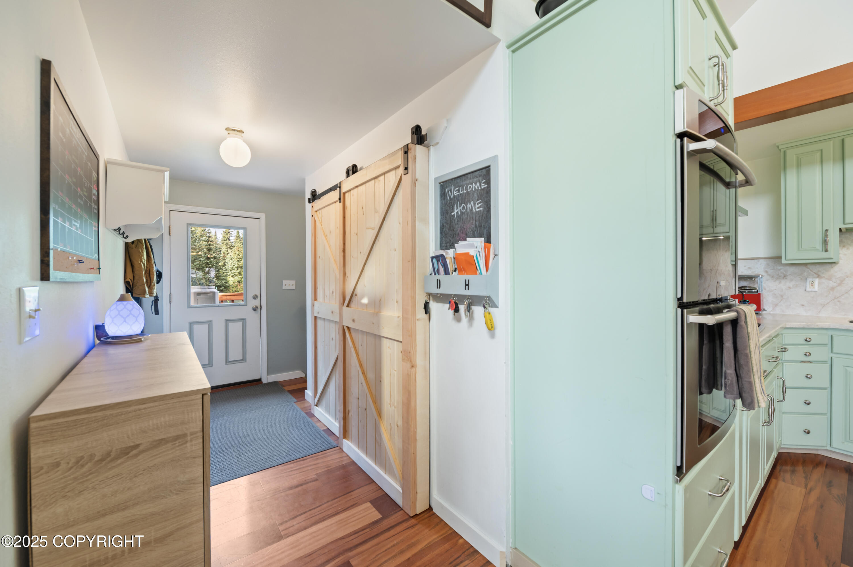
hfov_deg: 104.3
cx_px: 426
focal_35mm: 14
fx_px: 331
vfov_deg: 81.1
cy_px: 284
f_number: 7.1
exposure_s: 1/5
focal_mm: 14
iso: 160
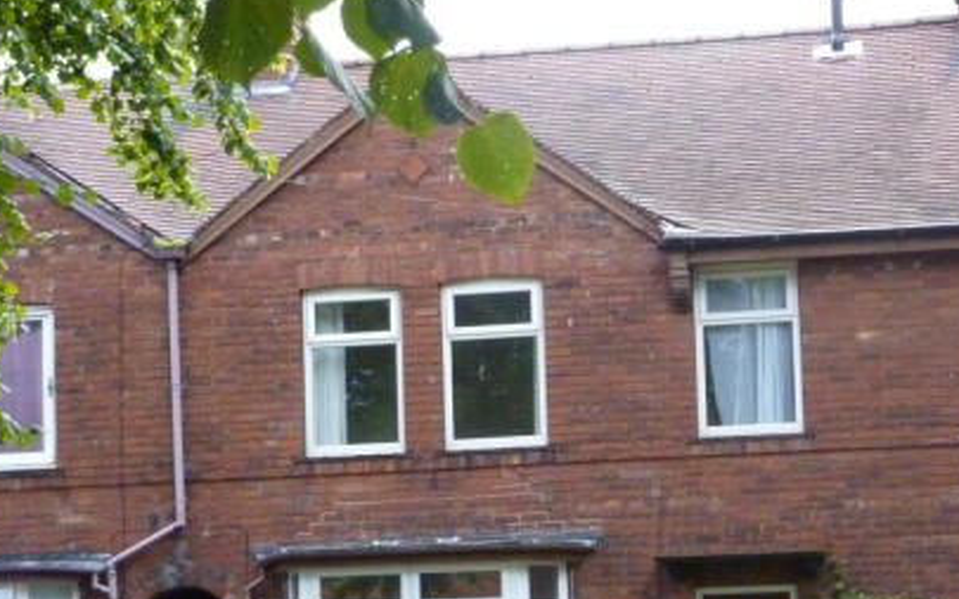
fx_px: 2509
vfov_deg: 13.5
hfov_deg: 21.6
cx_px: 579
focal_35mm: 96
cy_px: 503
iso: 800
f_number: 4
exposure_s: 1/160
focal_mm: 10.3
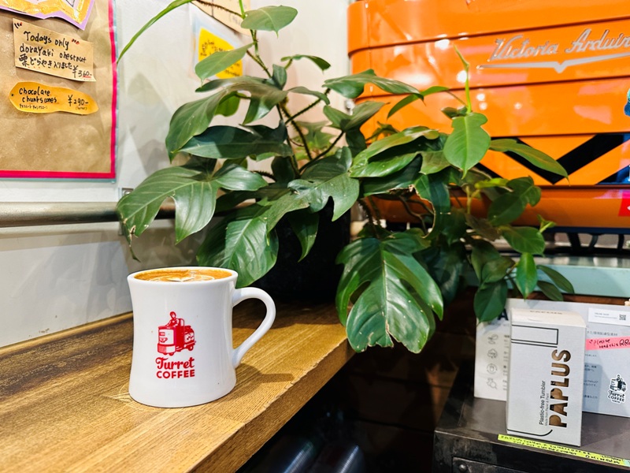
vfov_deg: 56.8
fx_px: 437
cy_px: 236
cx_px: 315
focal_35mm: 24
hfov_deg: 71.6
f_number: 1.78
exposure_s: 1/50
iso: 250
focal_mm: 6.86
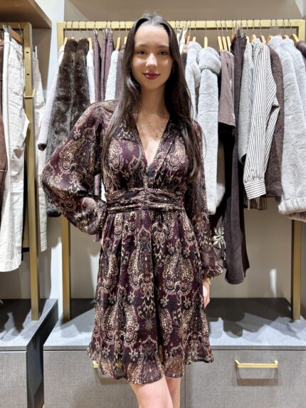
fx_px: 306
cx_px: 153
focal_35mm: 26
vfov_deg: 67.3
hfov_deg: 53.1
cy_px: 204
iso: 80
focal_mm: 5.96
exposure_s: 1/50
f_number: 1.6
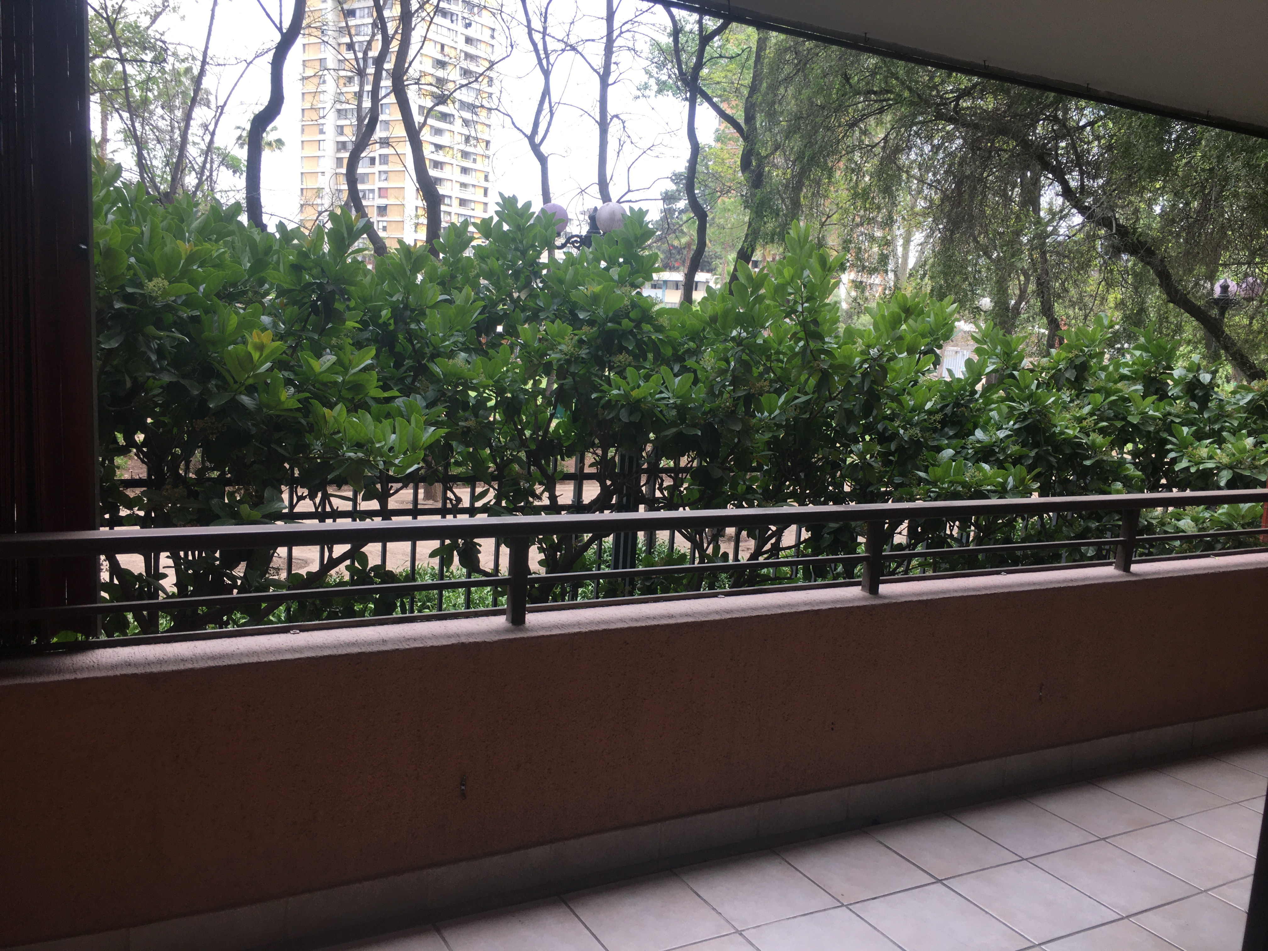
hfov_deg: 61.7
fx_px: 1062
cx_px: 634
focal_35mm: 29
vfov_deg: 48.2
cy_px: 476
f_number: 2.2
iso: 25
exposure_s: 1/242
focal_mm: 4.15
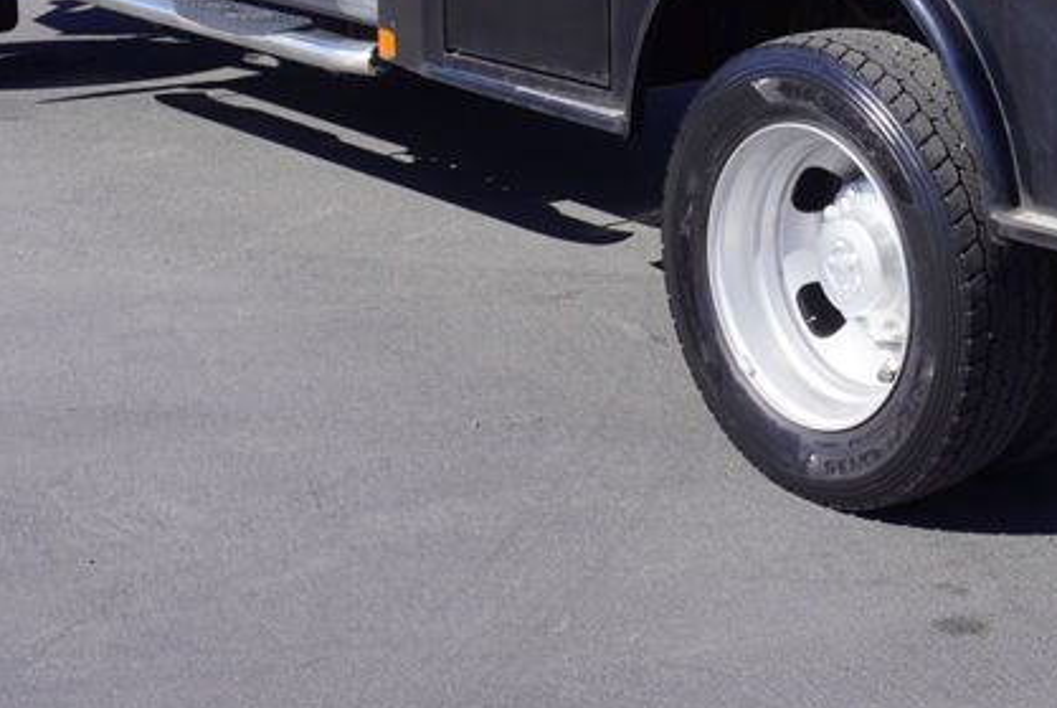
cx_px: 928
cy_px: -58
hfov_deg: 24.4
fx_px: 2381
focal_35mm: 81
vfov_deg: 16.4
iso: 100
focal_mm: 22
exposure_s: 1/125
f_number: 9
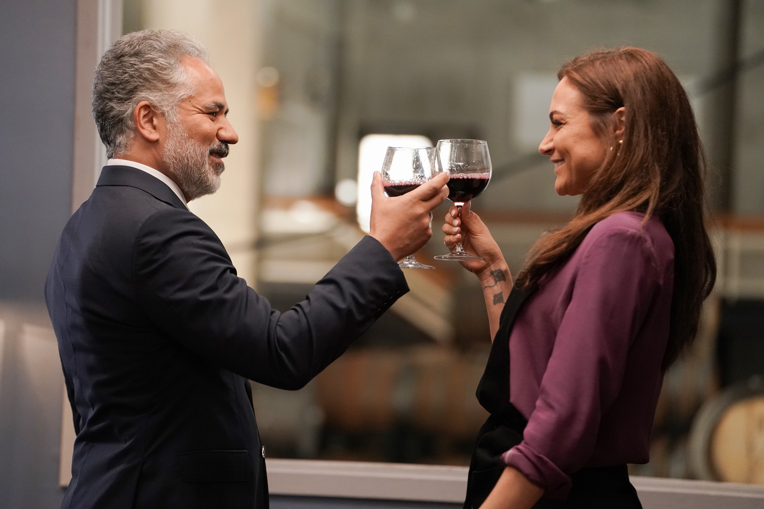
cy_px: 254
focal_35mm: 124
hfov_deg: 16.5
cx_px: 382
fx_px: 2631
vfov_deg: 11.1
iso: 4000
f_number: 2.8
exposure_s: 1/160
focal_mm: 124
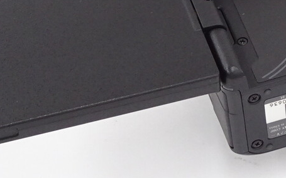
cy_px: 9
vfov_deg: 8.6
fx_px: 1177
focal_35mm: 151
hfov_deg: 13.7
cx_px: 279
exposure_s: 1/60
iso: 500
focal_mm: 9.18
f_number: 4.5
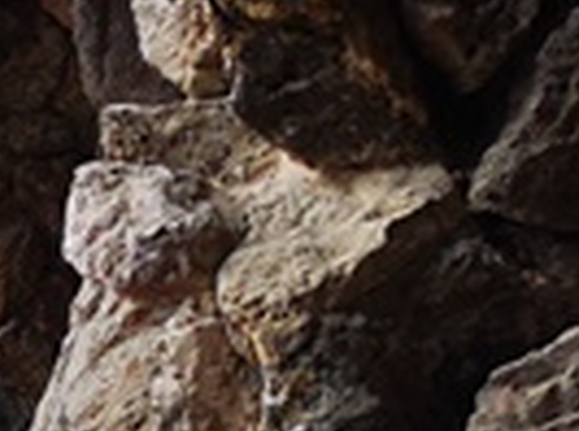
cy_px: 466
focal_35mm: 163
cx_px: -866
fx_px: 2719
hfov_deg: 10.3
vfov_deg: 9.0
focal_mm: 3.95
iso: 160
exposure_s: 1/50
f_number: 1.8
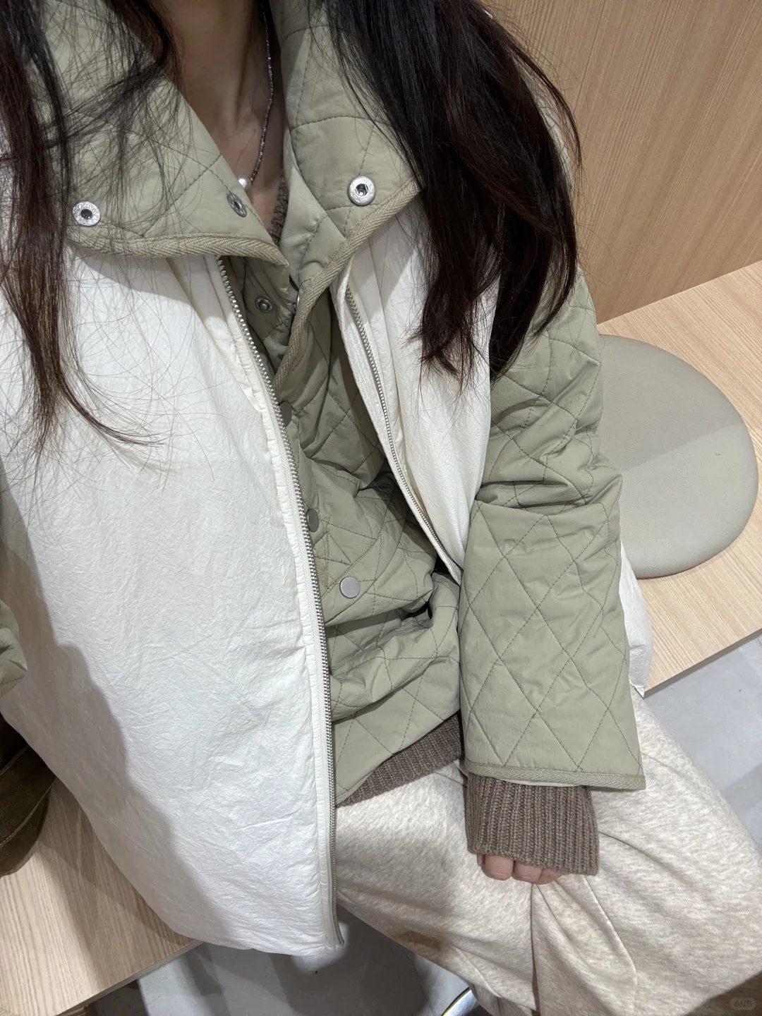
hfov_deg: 58.9
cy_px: 508
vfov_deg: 73.9
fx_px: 675
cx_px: 381
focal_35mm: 23
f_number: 1.9
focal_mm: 2.69
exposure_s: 1/100
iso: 50
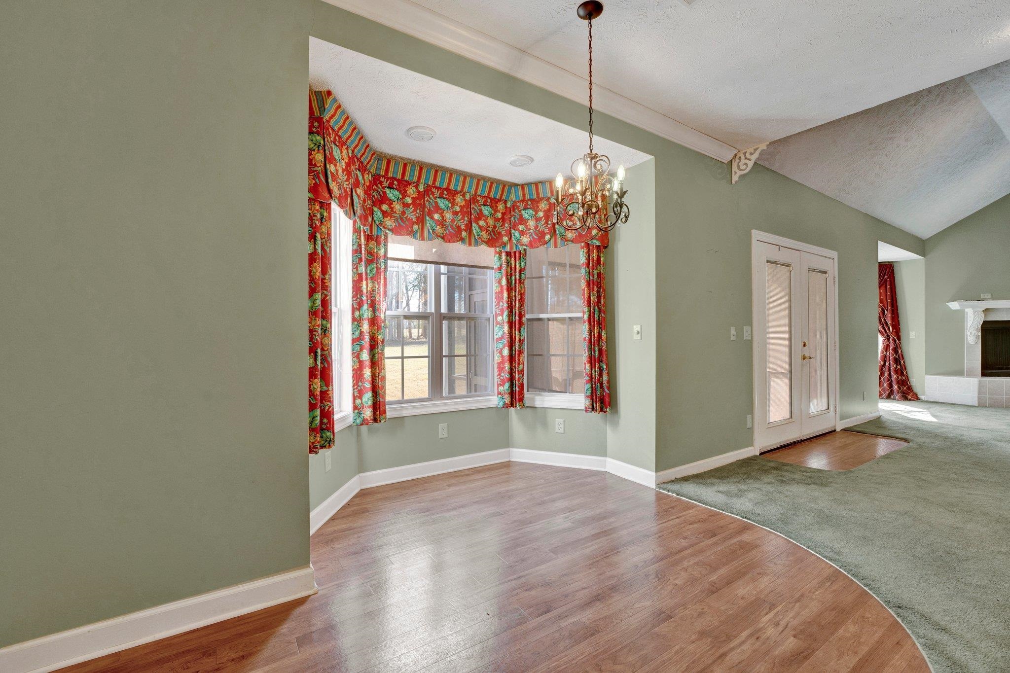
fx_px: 435
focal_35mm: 16
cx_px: 505
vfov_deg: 75.5
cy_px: 336
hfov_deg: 98.5
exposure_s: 1/60
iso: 1000
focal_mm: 15.5
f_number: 8
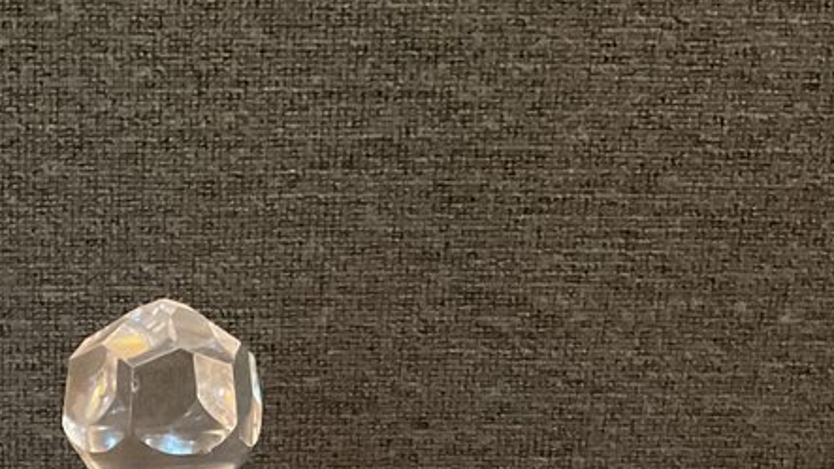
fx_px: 2388
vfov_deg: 10.7
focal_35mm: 108
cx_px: 191
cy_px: 769
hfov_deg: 19.6
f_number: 1.8
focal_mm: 3
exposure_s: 1/25
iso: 250
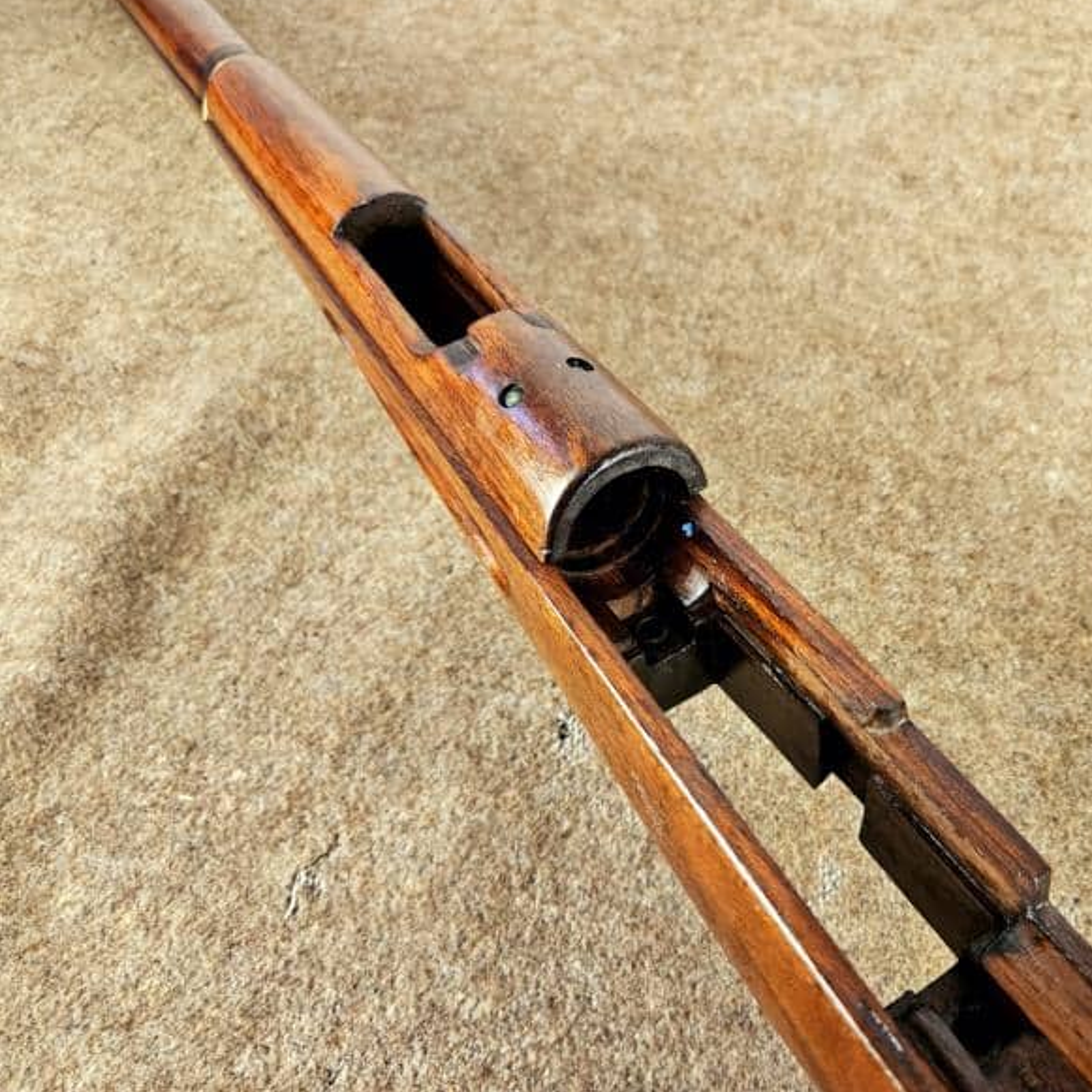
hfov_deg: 56.2
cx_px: 718
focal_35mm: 28
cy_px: 547
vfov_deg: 57.3
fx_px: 999
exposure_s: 1/100
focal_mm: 5.4
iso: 200
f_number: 1.8
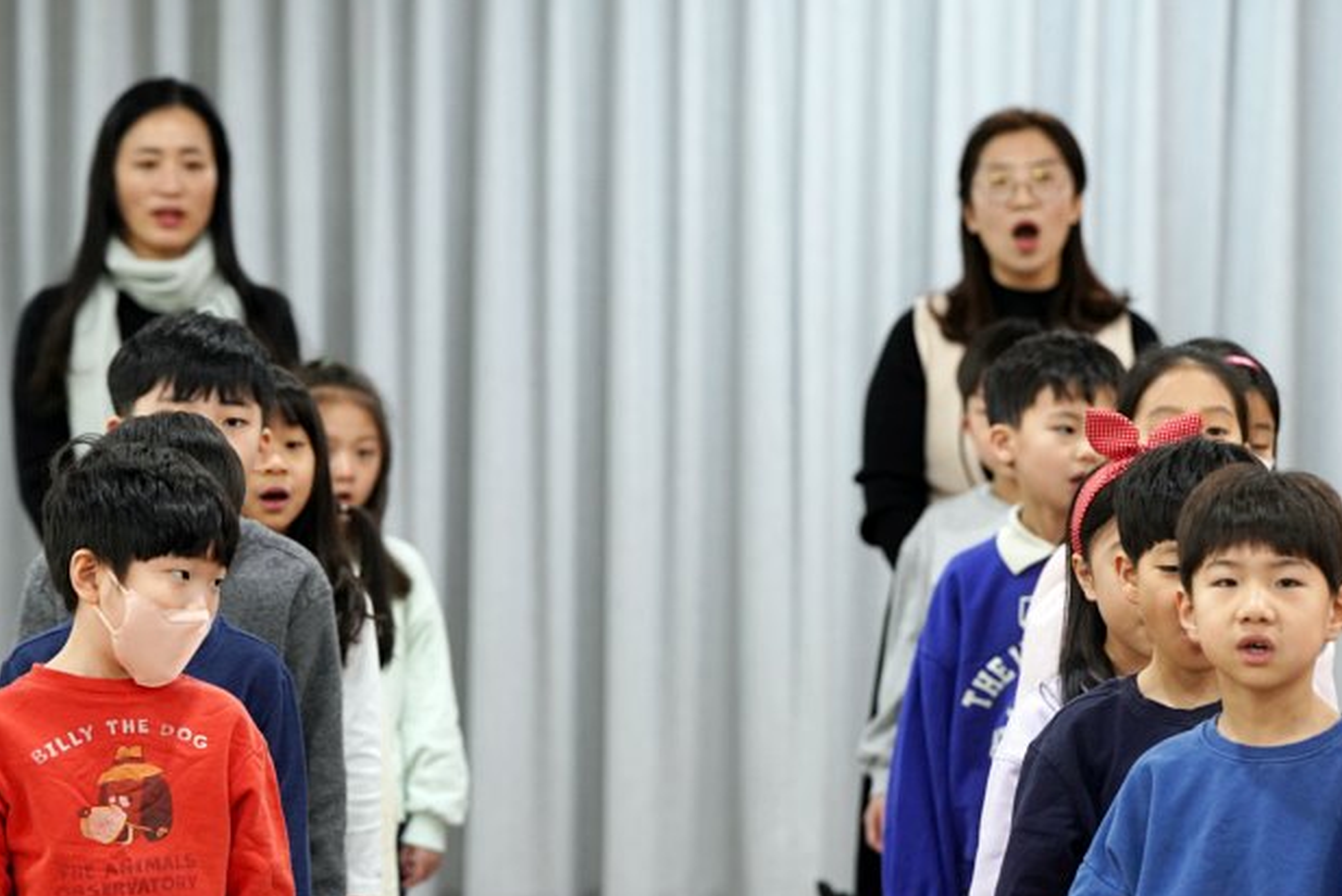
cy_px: 565
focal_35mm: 191
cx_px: 594
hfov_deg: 10.8
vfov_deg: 7.2
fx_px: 7123
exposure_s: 1/160
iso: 1600
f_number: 3.5
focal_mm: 131
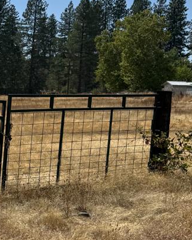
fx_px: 610
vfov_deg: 22.1
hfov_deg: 15.8
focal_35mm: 86
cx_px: -128
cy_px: 156
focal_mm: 6.76
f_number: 1.78
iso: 80
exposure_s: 1/8130
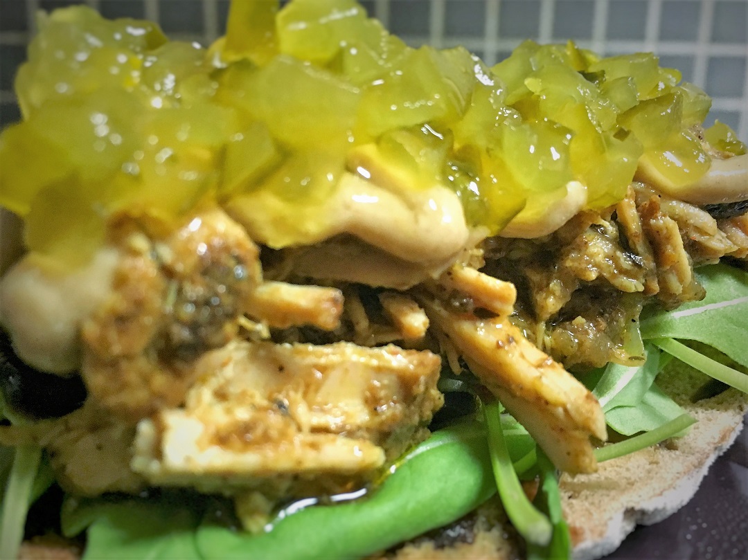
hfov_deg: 61.7
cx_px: 374
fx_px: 626
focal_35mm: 29
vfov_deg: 48.2
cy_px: 280
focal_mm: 4.15
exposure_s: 1/17
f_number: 2.2
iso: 200
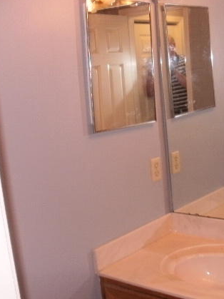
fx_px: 475
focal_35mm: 55
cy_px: 162
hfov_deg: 25.4
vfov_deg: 34.9
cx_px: 220
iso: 125
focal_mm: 6.3
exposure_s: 1/30
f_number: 3.5
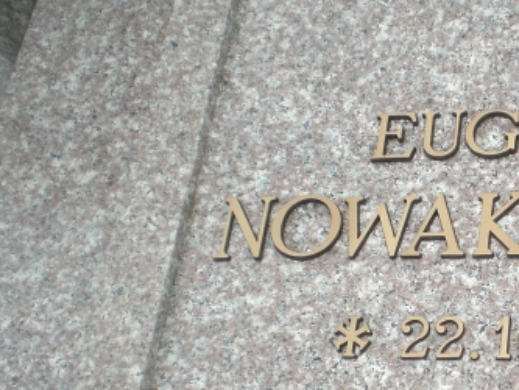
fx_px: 1095
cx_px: 482
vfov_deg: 20.0
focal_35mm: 73
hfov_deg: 25.7
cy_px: 301
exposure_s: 1/100
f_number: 3.1
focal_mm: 6.3
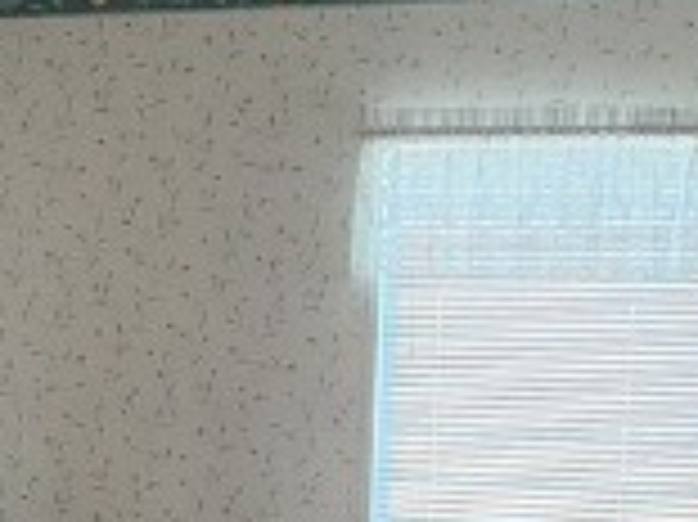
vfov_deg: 16.4
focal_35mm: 86
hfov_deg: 22.1
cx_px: 41
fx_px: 1733
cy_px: 630
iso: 200
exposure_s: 1/60
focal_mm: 2.2
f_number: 2.2
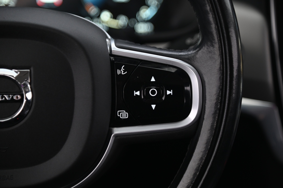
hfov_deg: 17.1
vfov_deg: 11.4
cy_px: 94
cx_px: 142
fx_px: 943
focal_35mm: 120
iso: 2000
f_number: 4
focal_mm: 120
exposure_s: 1/15
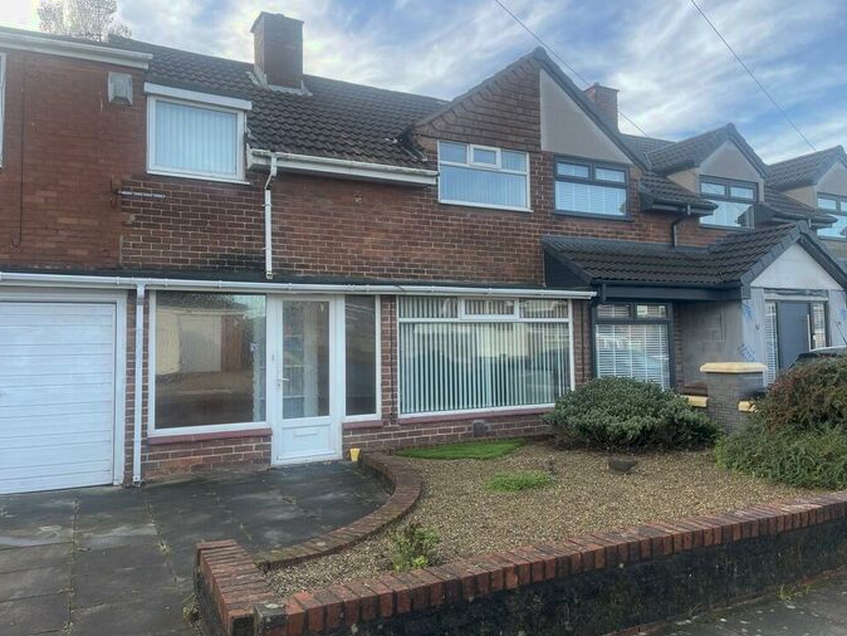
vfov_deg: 51.4
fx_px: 661
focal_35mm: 27
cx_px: 431
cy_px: 311
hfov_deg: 65.3
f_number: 1.6
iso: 32
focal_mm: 5.1
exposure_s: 1/464
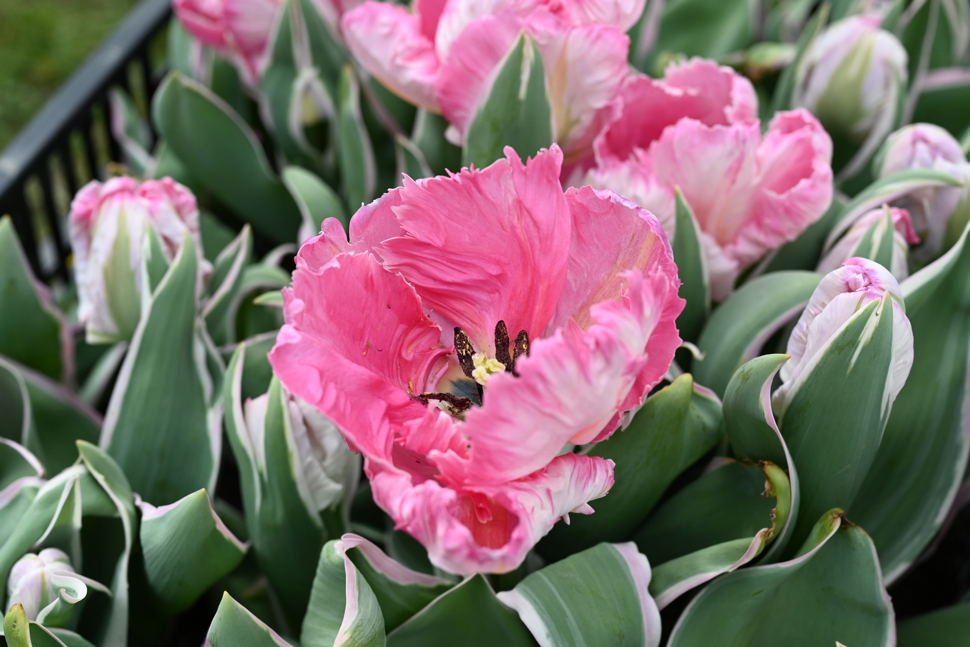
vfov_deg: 27.0
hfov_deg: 39.6
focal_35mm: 50
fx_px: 1347
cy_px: 324
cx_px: 485
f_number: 6.3
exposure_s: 1/1250
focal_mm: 50
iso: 640
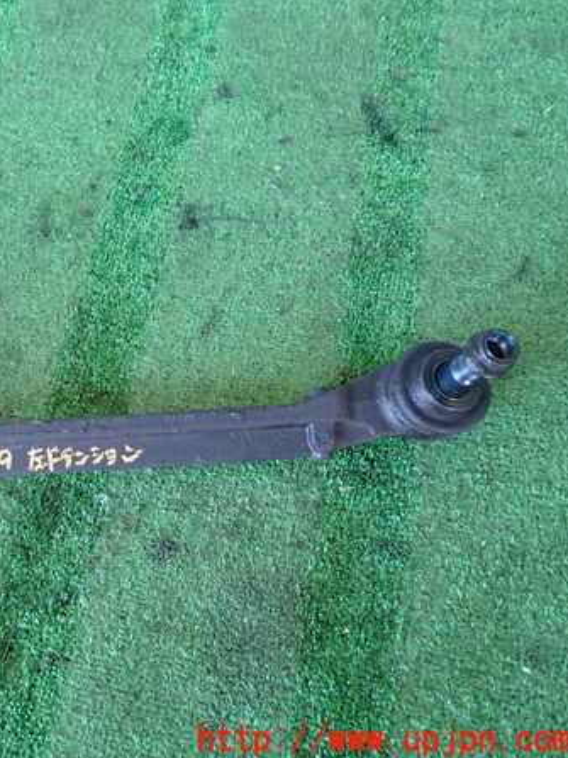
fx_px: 941
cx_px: 71
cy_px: 380
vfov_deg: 43.9
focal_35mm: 43
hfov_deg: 32.2
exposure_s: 1/30
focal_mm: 5.79
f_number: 2.4
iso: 250
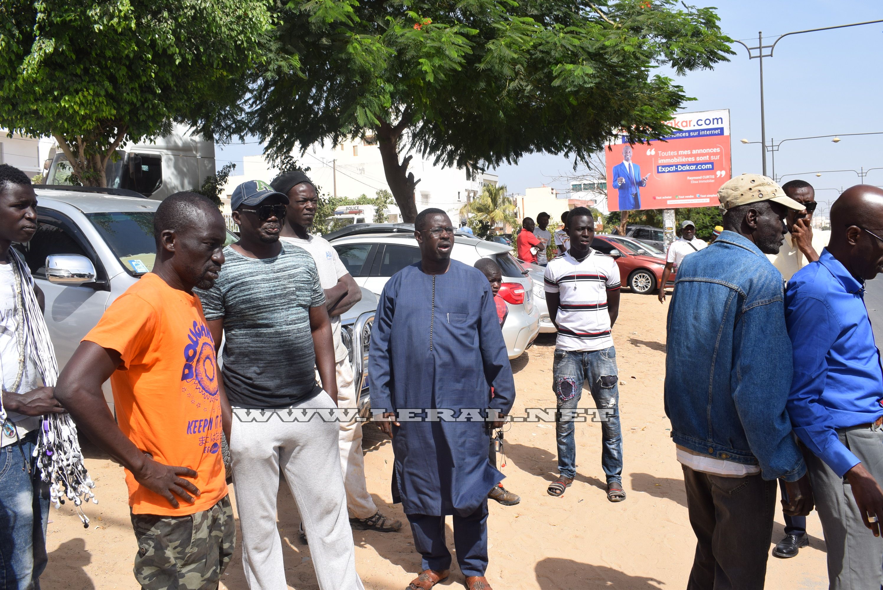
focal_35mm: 32
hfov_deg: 59.5
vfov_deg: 41.8
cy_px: 295
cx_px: 442
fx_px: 773
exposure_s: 1/350
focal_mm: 21
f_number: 9.5
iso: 200
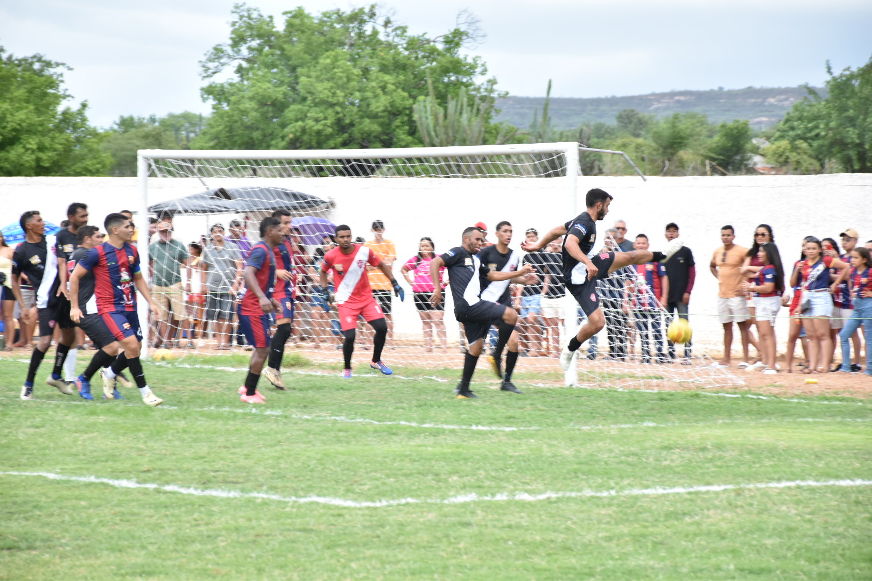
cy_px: 290
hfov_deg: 13.0
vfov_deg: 8.7
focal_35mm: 158
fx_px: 3815
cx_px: 436
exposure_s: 1/160
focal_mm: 105
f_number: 6.3
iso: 800
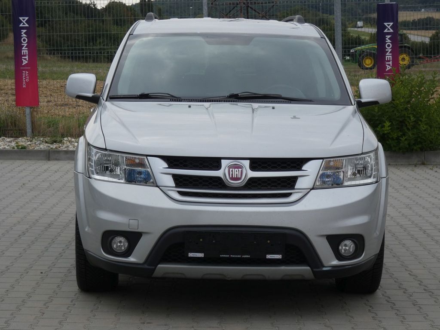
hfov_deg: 19.3
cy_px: 165
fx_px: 1297
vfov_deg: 14.5
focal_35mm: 102
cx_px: 220
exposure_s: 1/320
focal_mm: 18.3
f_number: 5.6
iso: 80
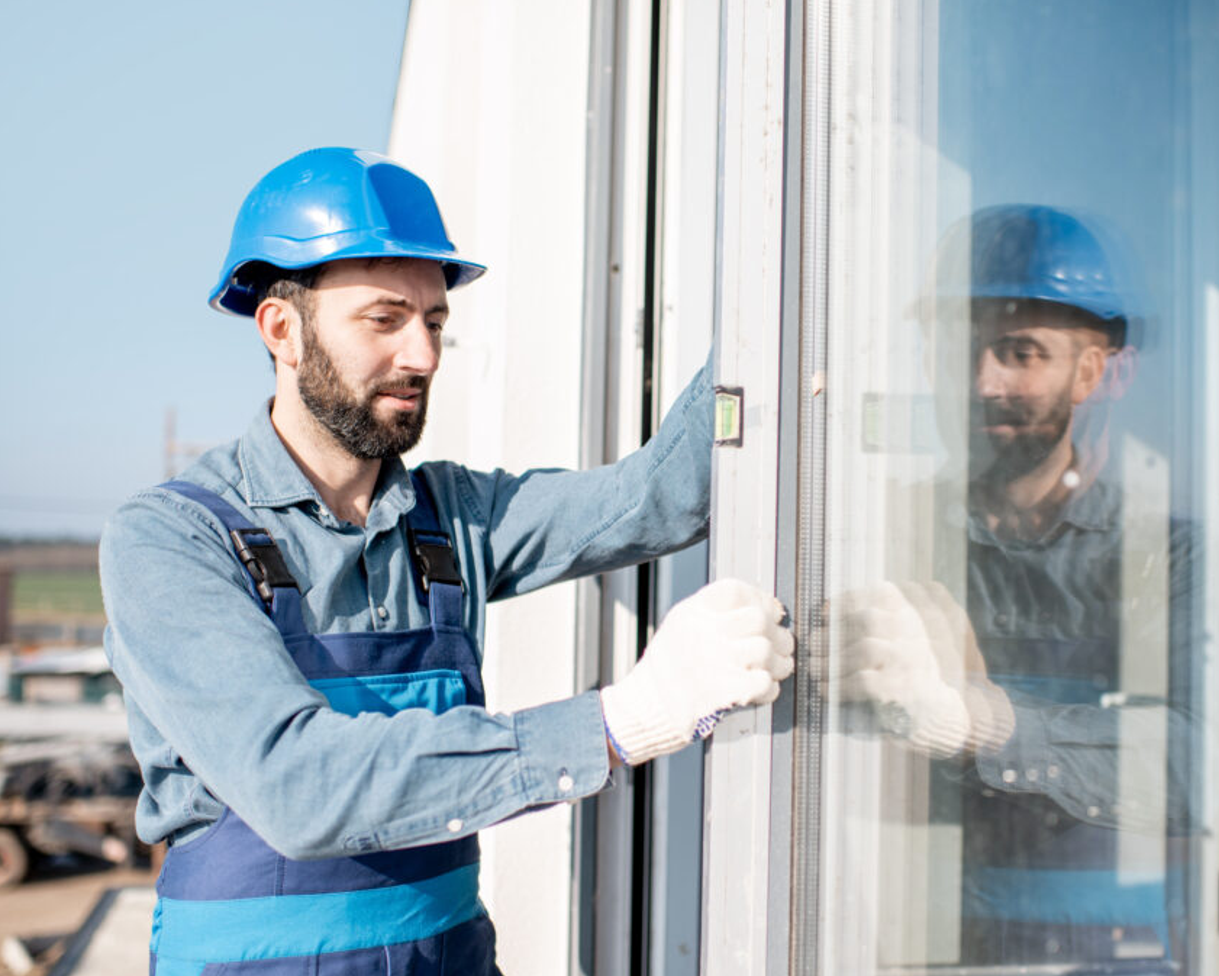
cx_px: 704
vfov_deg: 37.3
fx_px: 1443
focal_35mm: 40
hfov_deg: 45.6
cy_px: 489
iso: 100
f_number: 2.2
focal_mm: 35
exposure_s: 1/5000
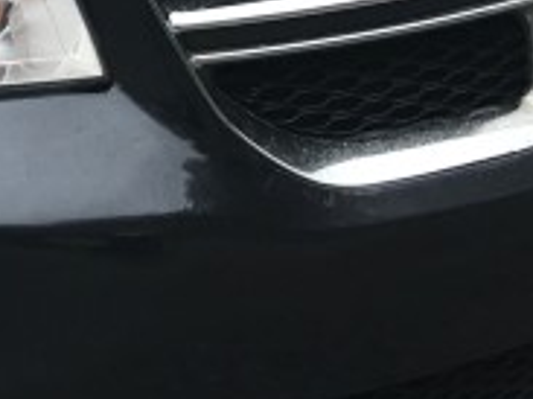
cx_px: -396
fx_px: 2416
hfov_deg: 11.7
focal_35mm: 157
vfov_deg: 9.2
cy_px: -169
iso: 20
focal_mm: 3.99
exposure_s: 1/879
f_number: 1.8
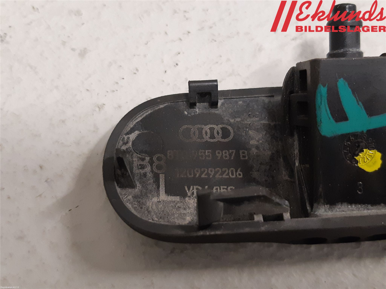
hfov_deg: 67.3
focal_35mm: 26
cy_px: 144
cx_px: 193
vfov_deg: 53.1
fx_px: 290
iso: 200
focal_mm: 3.93
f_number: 1.7
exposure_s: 1/33
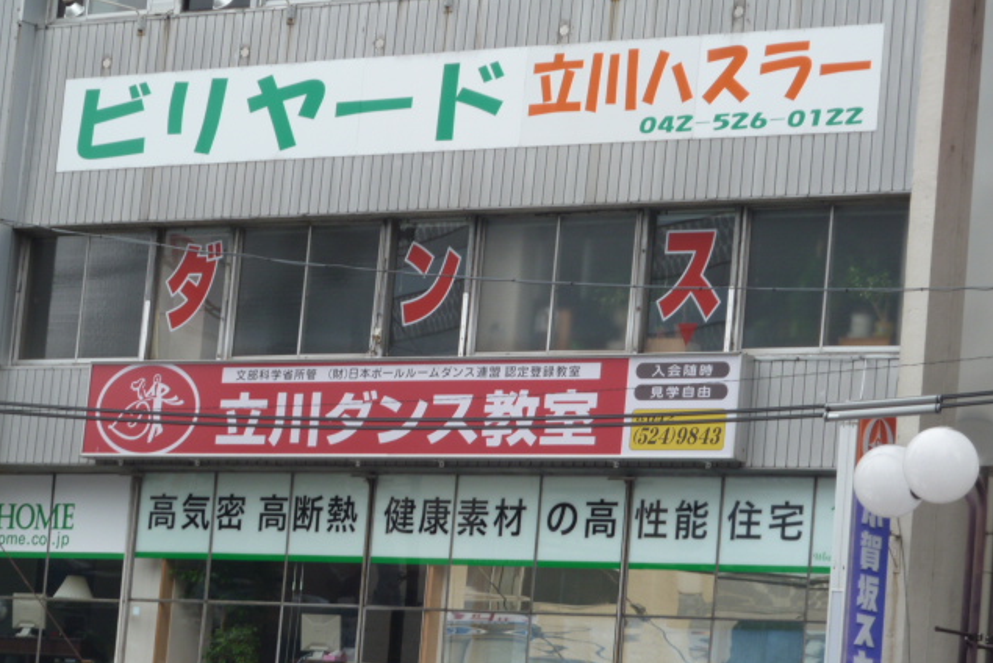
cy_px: 306
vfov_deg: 8.9
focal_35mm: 154
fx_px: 4250
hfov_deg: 13.3
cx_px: 497
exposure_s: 1/80
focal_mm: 24.1
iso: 80
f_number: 4.5
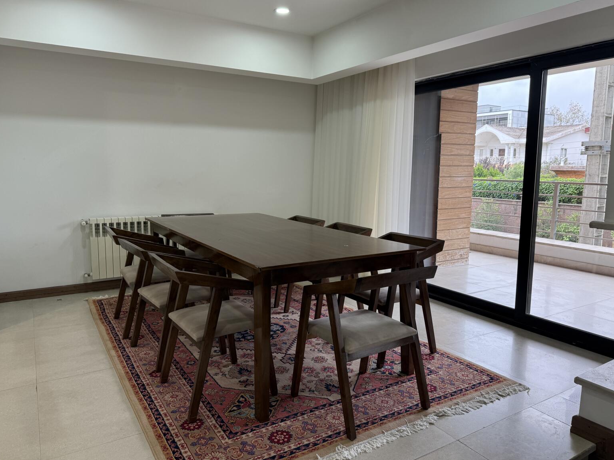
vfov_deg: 54.9
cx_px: 317
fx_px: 443
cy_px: 226
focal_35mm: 25
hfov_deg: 69.4
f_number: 1.78
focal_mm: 6.76
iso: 80
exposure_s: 1/100
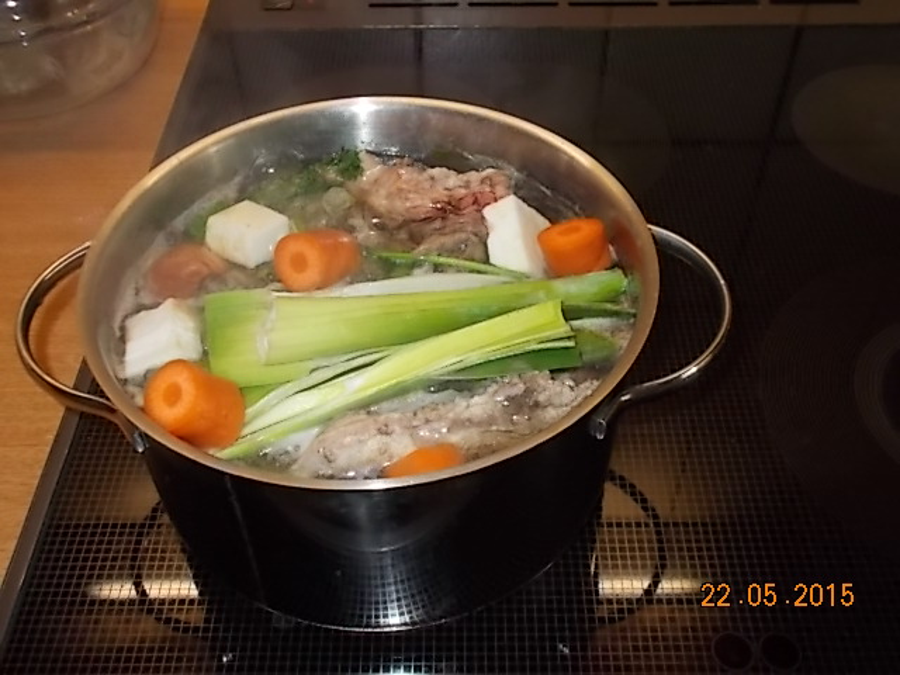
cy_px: 338
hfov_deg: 47.9
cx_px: 450
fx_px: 1014
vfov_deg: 36.8
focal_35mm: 39
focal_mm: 6.9
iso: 200
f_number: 3.9
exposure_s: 1/30
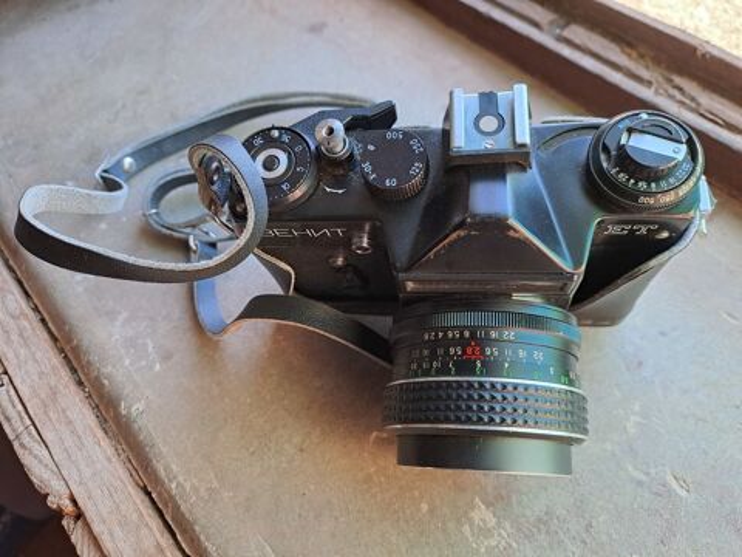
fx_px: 536
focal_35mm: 25
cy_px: 278
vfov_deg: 54.9
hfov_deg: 69.4
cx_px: 371
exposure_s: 1/50
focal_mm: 4.65
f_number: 1.8
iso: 100
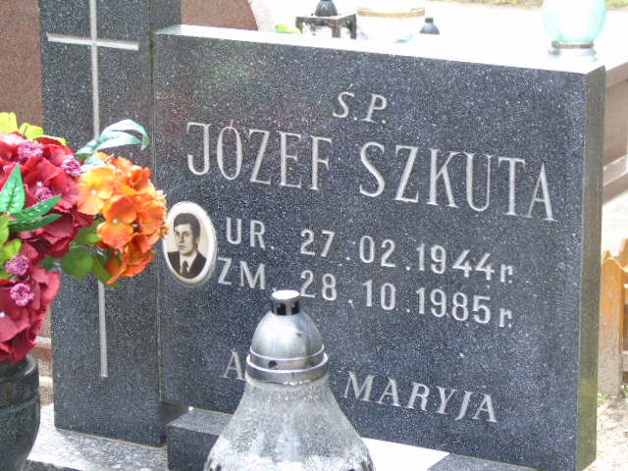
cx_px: 314
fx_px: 2250
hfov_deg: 15.9
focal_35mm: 124
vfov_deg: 12.0
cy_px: 236
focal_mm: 22
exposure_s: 1/30
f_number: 4.6
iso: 80
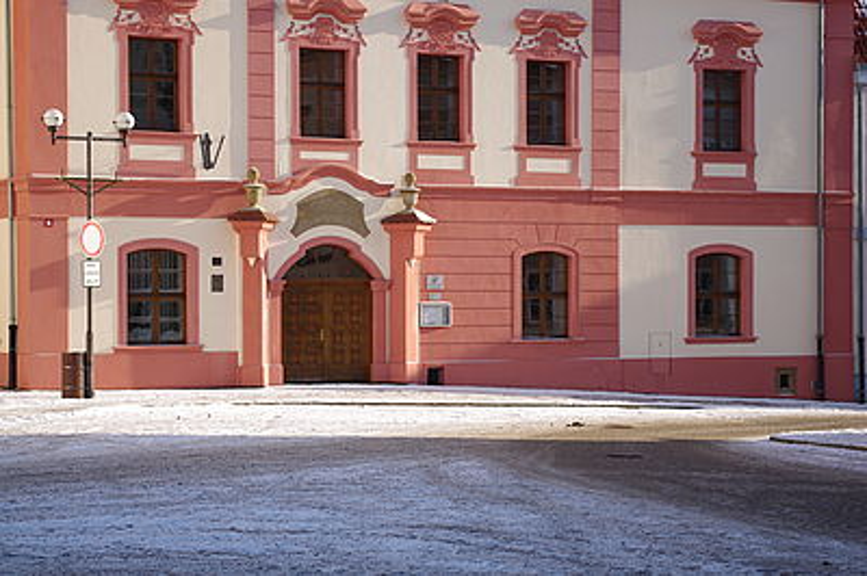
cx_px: 434
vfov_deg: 16.6
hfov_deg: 24.8
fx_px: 1973
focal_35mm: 82
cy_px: 288
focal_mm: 55
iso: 100
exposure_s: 1/250
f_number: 6.3
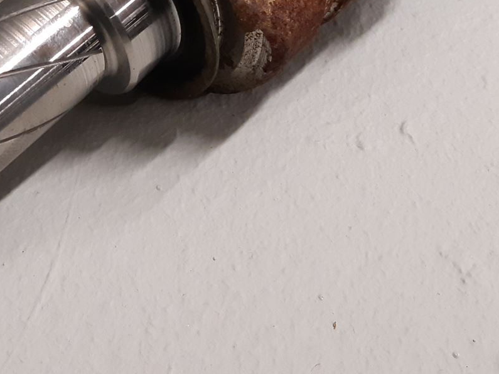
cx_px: 123
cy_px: -18
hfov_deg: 28.5
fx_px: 966
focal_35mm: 67
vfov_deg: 21.0
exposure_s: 1/50
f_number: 1.7
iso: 200
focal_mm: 3.93
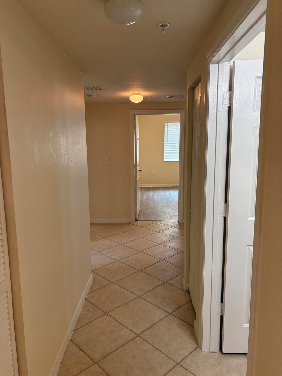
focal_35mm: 26
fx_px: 282
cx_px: 141
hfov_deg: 53.1
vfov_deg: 67.3
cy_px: 188
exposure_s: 1/120
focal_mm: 5.96
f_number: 1.6
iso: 125
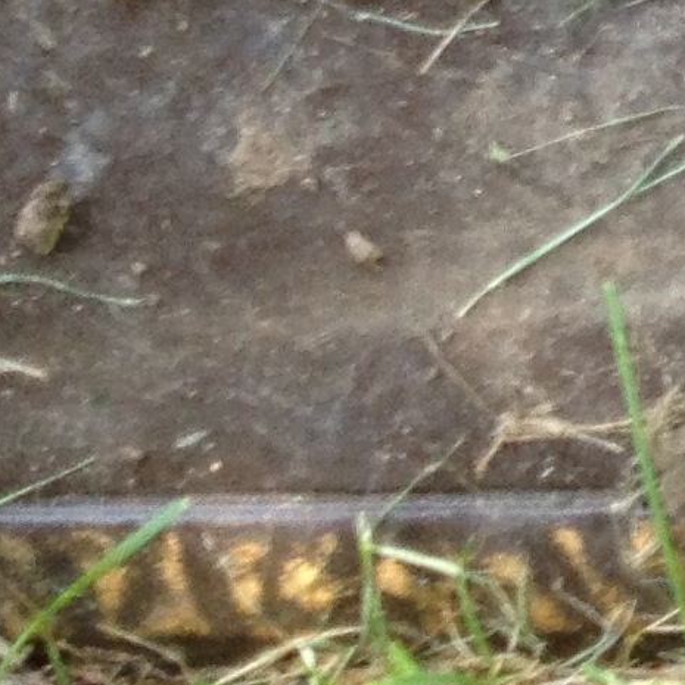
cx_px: 1974
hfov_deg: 7.3
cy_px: -532
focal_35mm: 217
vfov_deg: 7.8
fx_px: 4858
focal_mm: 4.28
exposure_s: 1/120
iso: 100
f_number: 2.4
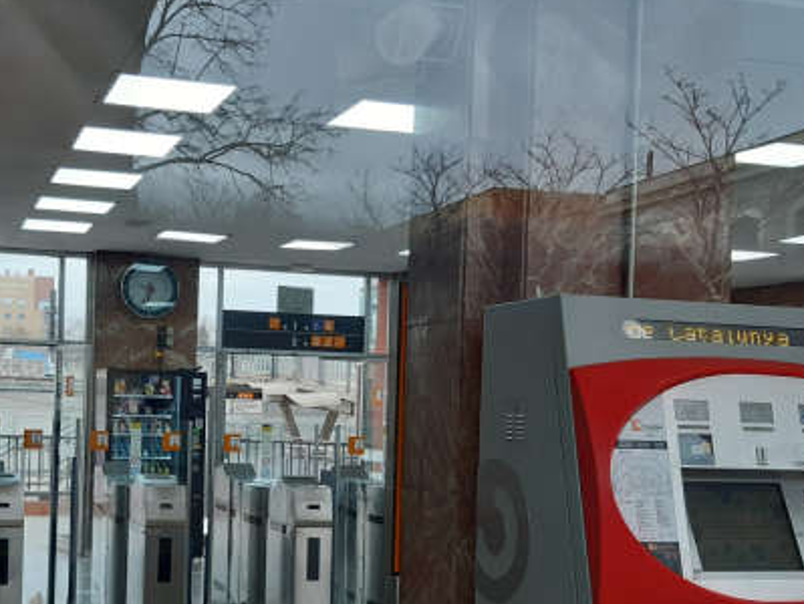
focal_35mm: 50
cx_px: 254
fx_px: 1162
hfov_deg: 37.6
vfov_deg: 28.8
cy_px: 443
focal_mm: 3.92
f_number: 1.7
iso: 64
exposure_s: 1/100
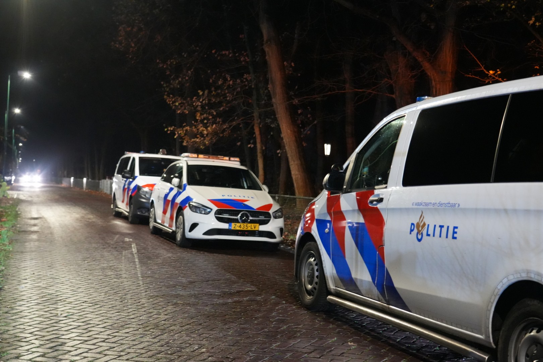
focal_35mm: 46
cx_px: 272
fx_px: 694
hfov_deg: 42.7
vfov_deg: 29.2
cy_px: 181
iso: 12800
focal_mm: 46
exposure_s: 1/25
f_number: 4
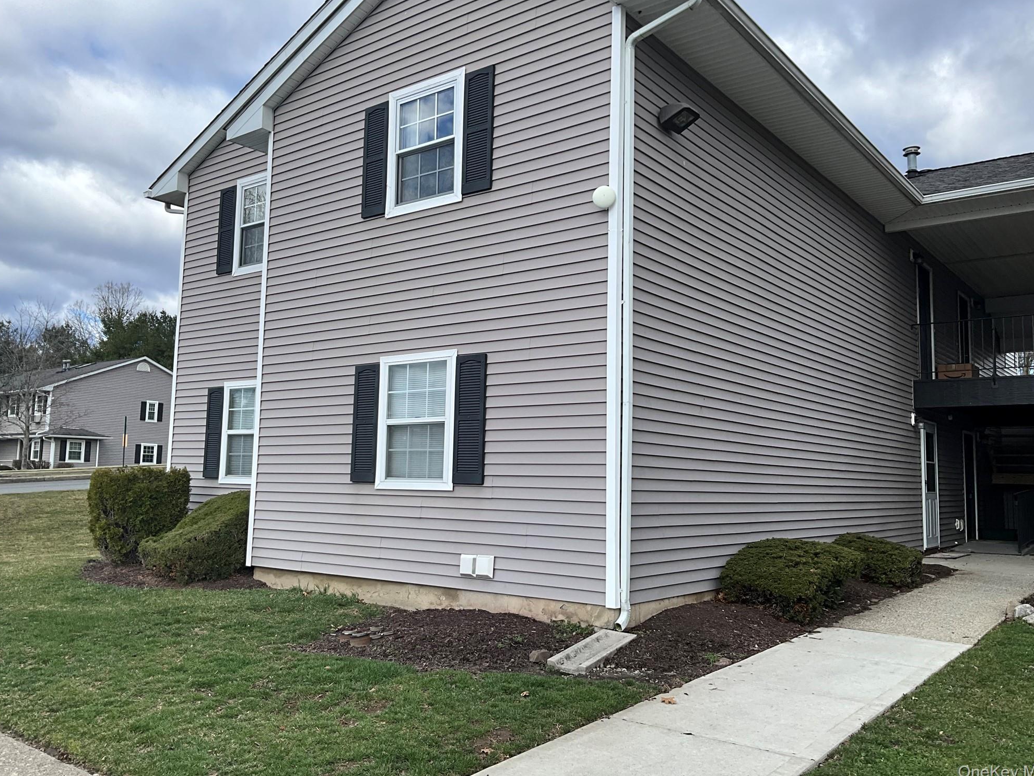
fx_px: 896
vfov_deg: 46.8
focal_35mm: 30
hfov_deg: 60.0
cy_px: 383
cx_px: 530
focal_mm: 3
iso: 25
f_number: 1.8
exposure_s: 1/1168
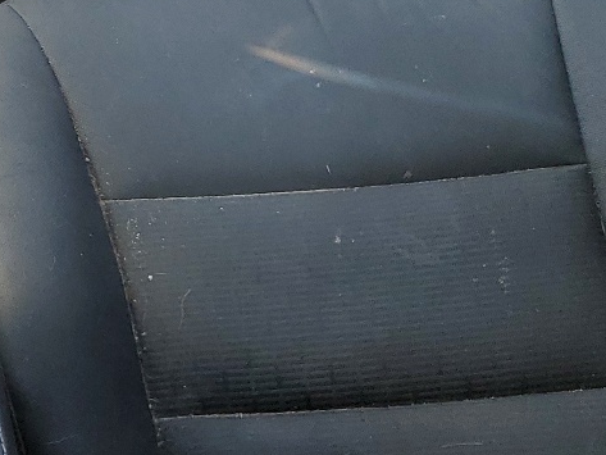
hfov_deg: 19.0
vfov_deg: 16.0
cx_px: -352
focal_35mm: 88
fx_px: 1541
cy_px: -124
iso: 50
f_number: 1.5
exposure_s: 1/270
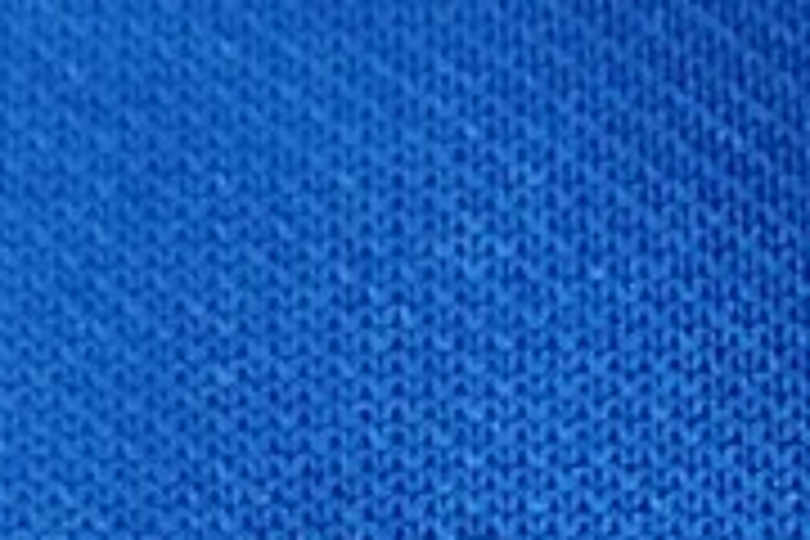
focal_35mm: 162
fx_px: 3645
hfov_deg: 12.1
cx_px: 1202
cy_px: 945
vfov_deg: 8.2
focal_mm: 4.3
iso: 200
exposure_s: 1/30
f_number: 1.5
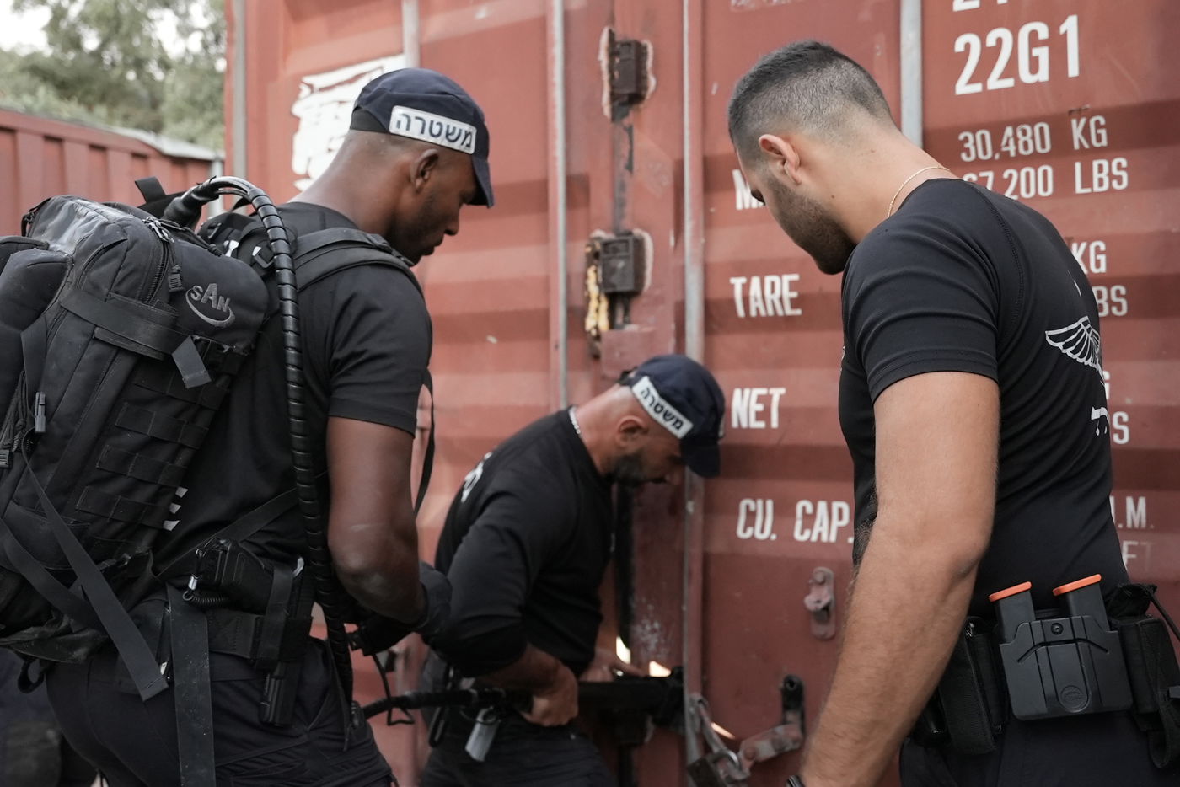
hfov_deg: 53.1
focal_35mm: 36
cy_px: 394
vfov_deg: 36.9
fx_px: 1180
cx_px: 590
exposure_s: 1/100
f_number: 2.8
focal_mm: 24
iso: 3200
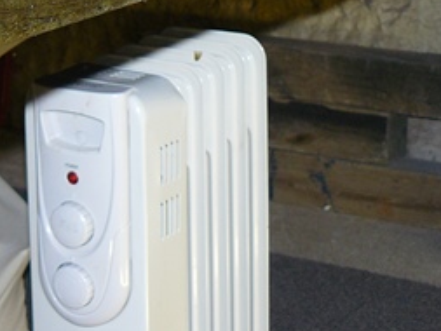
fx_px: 1338
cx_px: 123
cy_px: -140
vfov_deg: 13.4
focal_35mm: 105
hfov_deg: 18.6
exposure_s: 1/30
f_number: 2.8
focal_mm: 6
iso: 100
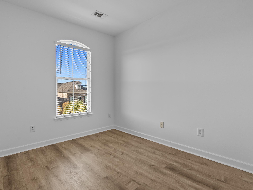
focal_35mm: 18
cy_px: 93
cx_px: 116
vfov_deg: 71.6
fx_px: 132
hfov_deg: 87.6
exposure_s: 1/15
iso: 800
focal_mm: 16
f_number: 8
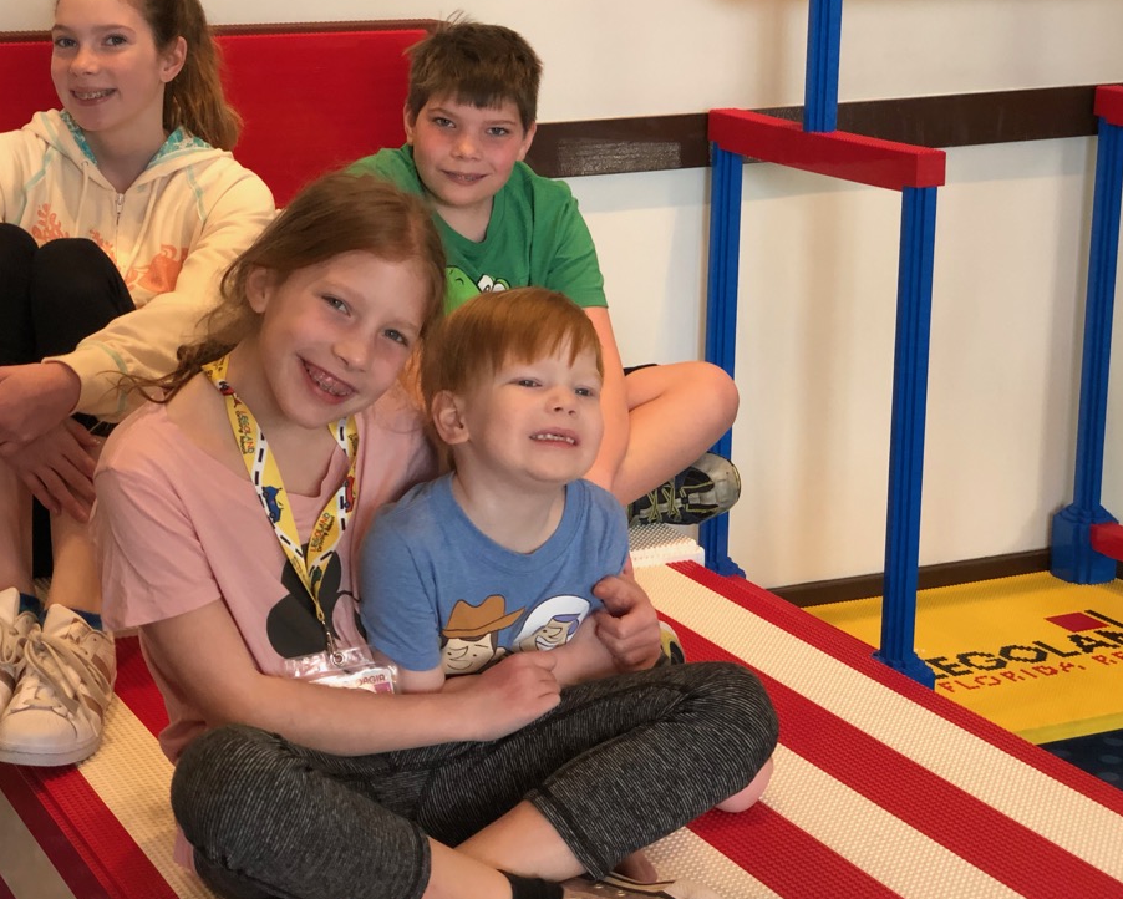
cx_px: 356
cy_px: 320
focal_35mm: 72
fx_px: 2394
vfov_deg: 21.2
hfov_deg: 26.2
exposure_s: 1/60
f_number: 2.4
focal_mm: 6
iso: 100
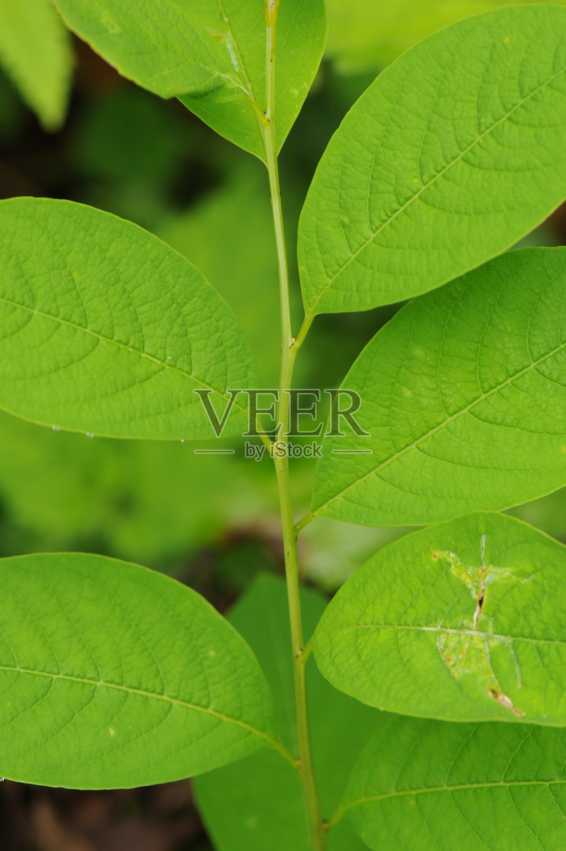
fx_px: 3723
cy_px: 426
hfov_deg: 8.7
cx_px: 283
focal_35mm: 158
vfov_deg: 13.1
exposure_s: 1/125
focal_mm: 105
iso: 200
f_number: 5.6
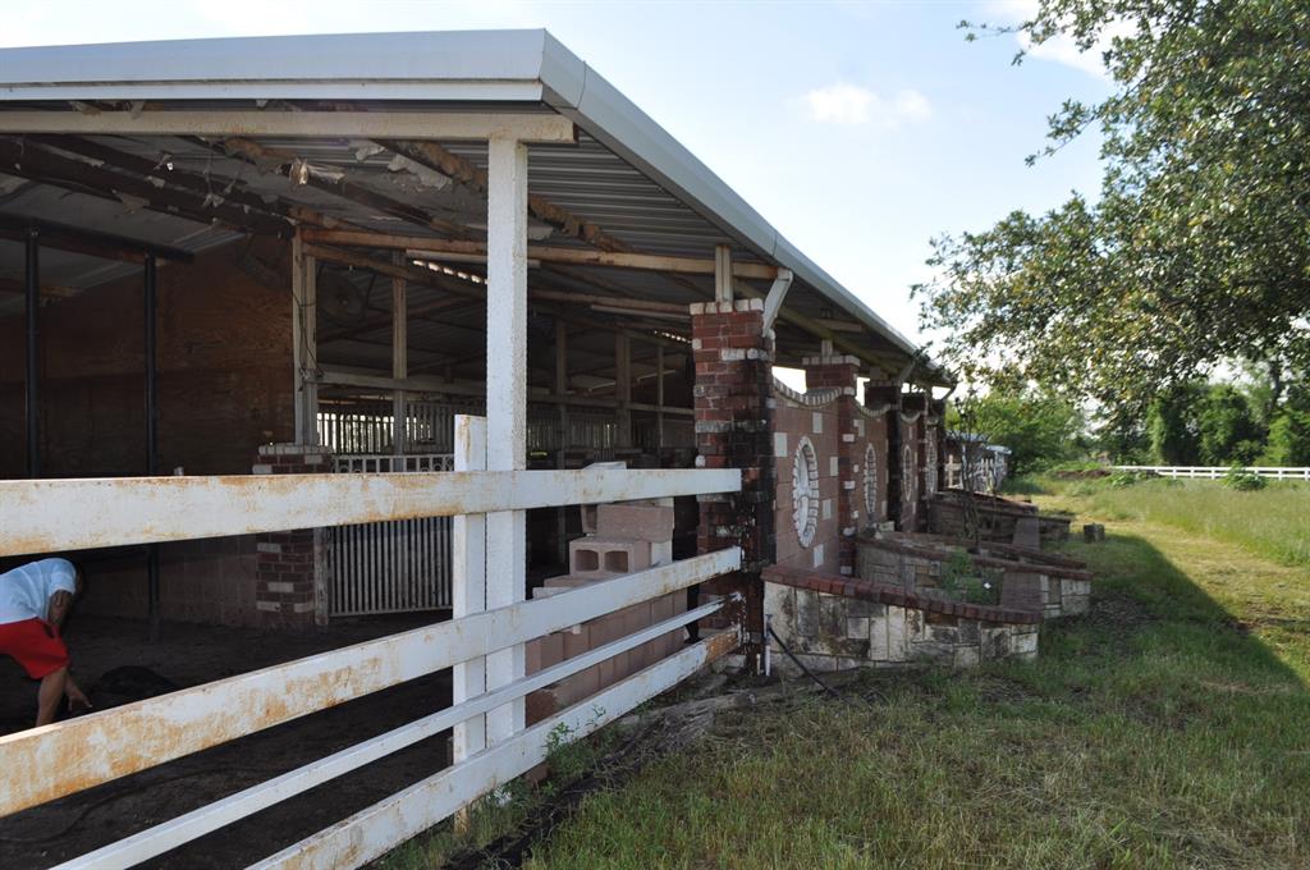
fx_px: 981
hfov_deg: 67.4
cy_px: 435
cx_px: 655
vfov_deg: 47.8
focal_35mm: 27
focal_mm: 18
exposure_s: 1/200
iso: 200
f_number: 8
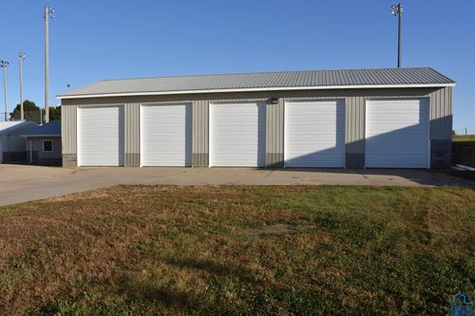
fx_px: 396
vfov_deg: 43.6
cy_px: 158
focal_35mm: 30
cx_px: 238
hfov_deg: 61.9
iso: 160
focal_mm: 20
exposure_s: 1/500
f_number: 8
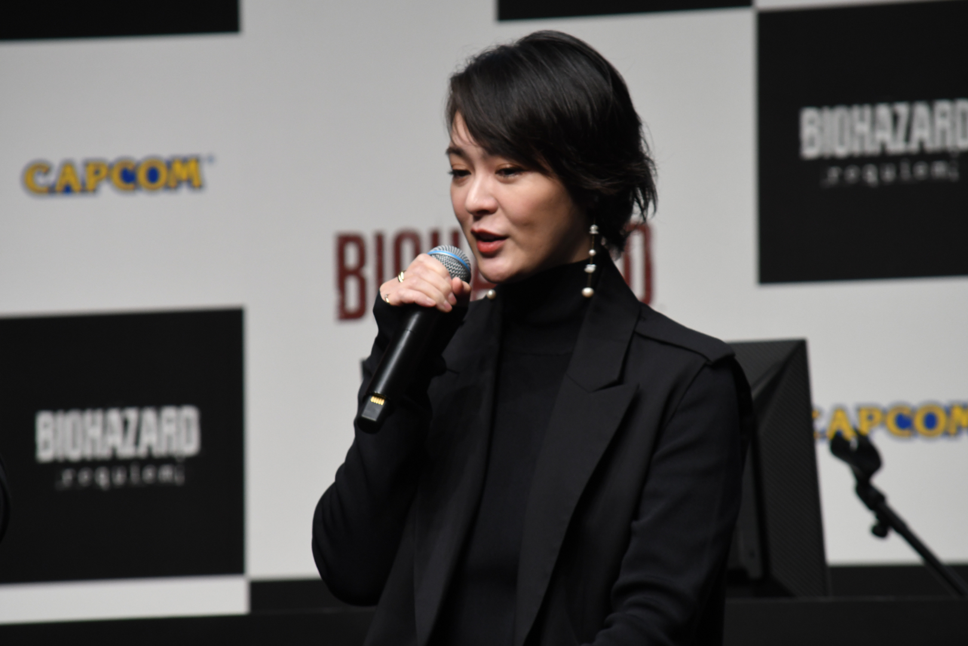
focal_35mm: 360
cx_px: 484
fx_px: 9679
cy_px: 323
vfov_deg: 3.8
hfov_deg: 5.7
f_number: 8
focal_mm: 240
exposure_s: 1/50
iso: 900
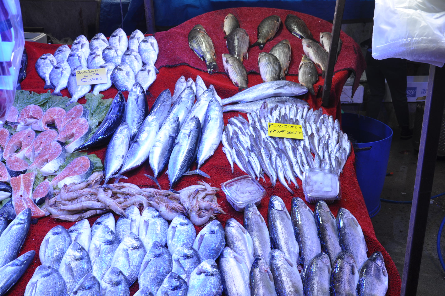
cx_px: 222
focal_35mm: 38
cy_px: 148
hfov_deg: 51.3
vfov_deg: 35.4
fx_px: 463
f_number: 9
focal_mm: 25
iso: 200
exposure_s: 1/80
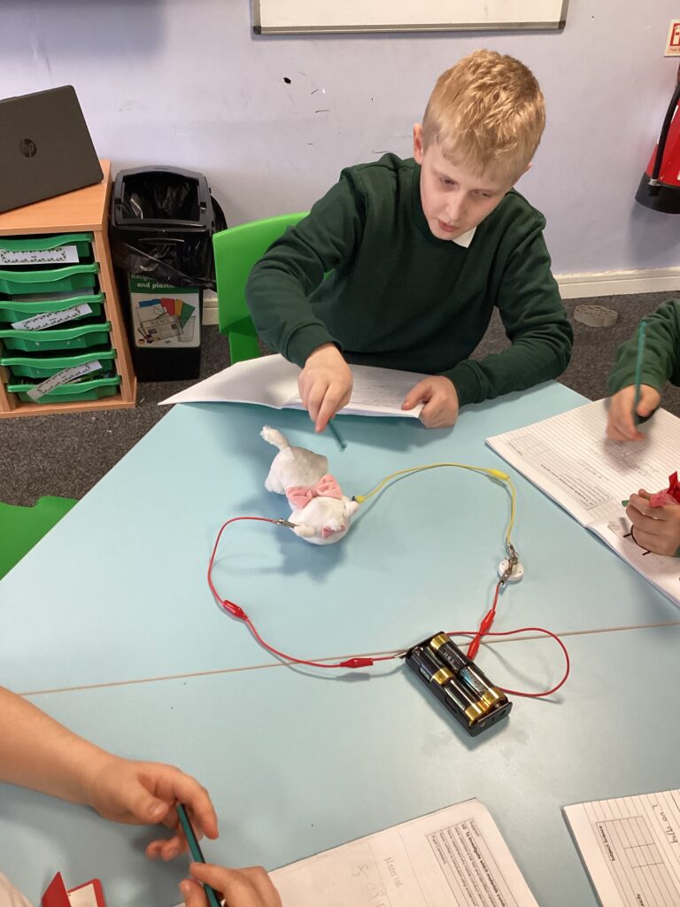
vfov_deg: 58.4
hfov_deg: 45.4
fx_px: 812
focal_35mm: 31
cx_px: 340
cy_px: 454
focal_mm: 3.3
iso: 125
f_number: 2.4
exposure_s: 1/50
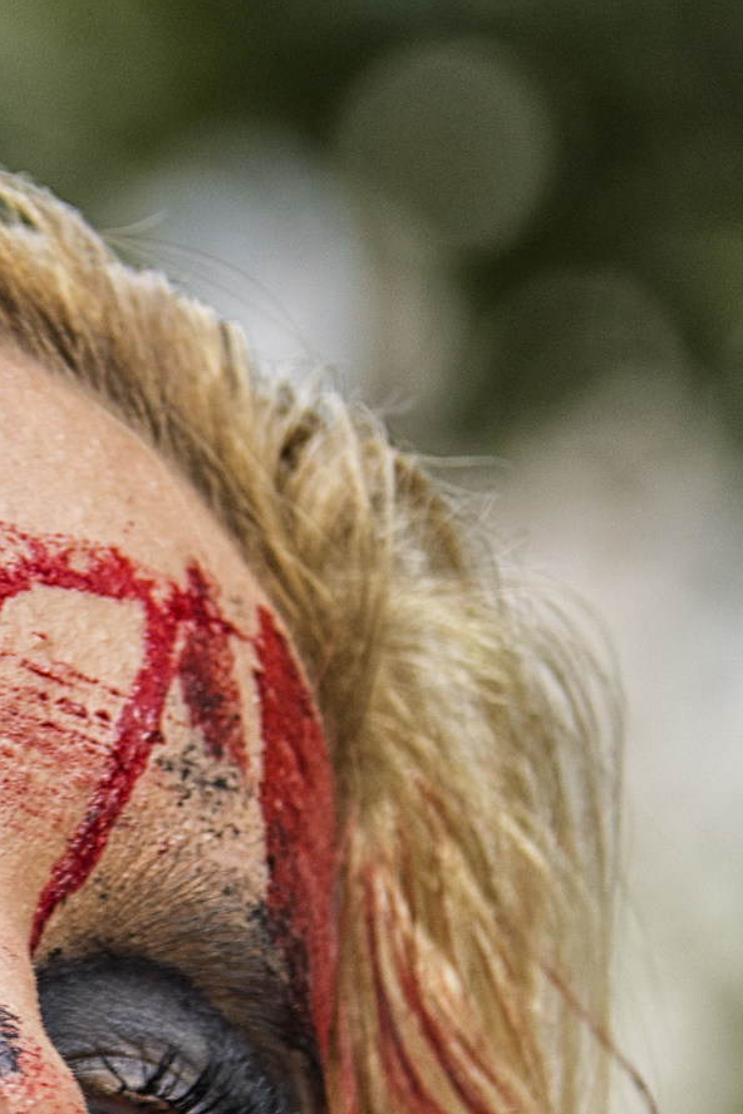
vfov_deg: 3.8
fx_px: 16944
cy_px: 1053
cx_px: -202
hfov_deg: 2.5
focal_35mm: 547
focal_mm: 135
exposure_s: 1/200
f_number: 5.6
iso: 500
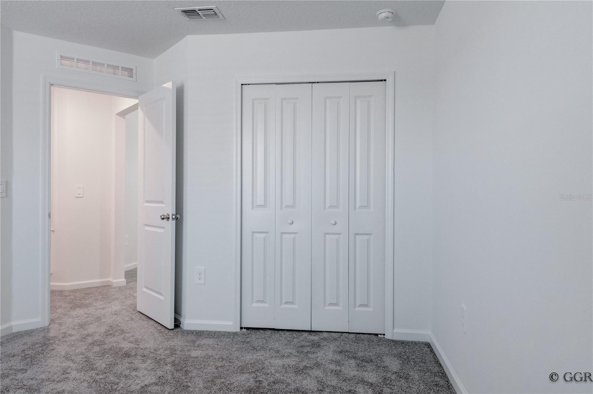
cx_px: 296
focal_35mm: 24
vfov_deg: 53.0
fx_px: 395
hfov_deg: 73.8
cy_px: 197
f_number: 8
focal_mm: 16
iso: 400
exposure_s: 1/15
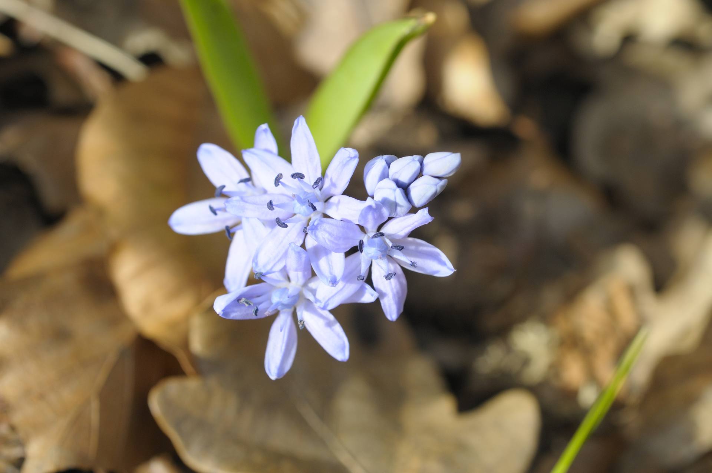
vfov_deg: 15.1
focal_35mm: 90
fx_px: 1778
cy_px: 236
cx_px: 356
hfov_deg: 22.6
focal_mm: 60
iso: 400
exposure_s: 1/250
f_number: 8
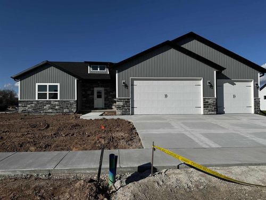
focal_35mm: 24
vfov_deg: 56.8
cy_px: 100
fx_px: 184
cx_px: 133
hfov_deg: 71.6
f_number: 1.78
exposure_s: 1/10417
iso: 80
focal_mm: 6.86
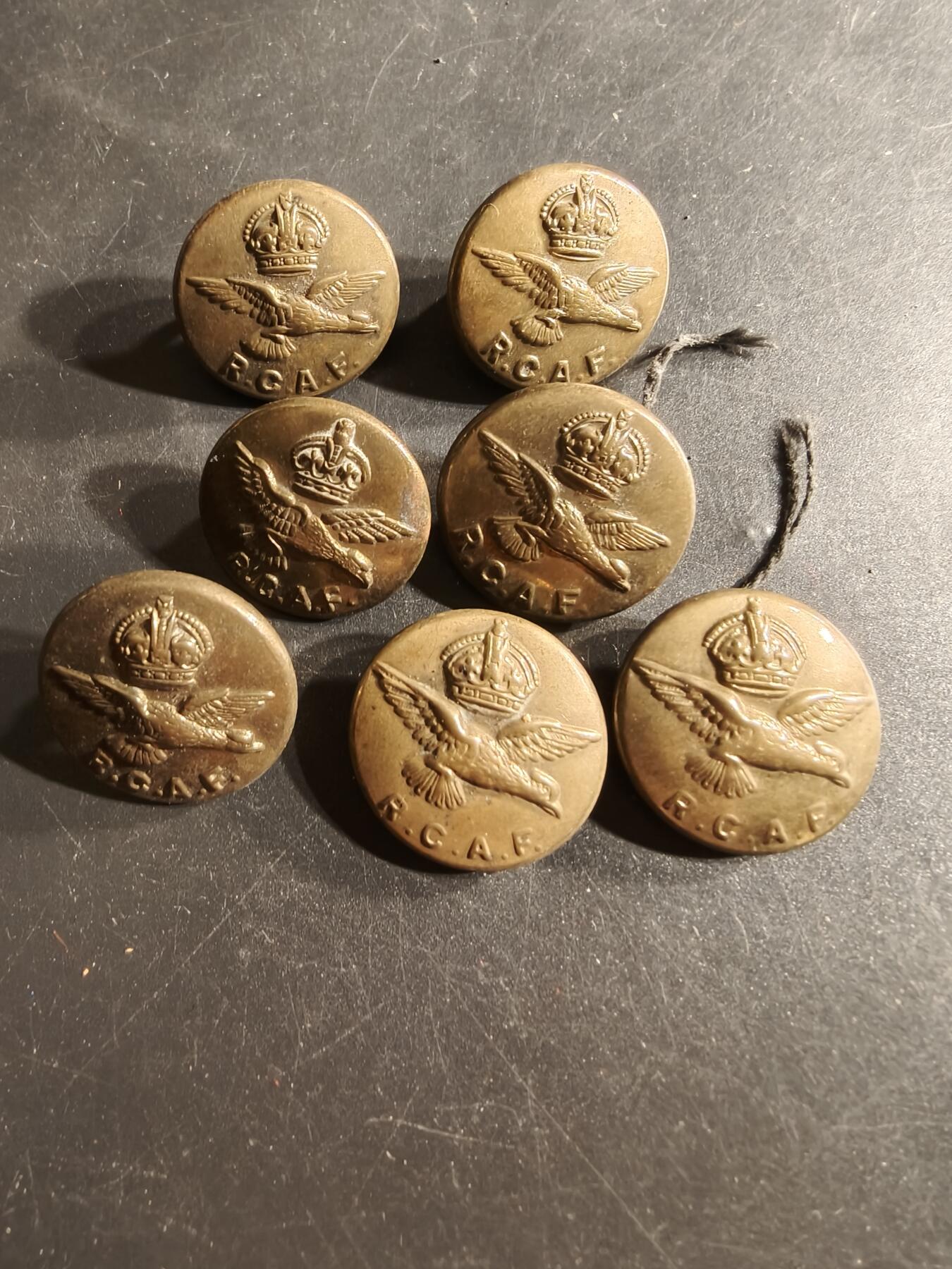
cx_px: 476
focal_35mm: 23
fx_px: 843
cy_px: 634
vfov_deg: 73.9
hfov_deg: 58.9
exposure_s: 1/50
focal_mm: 2.32
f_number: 2
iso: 250
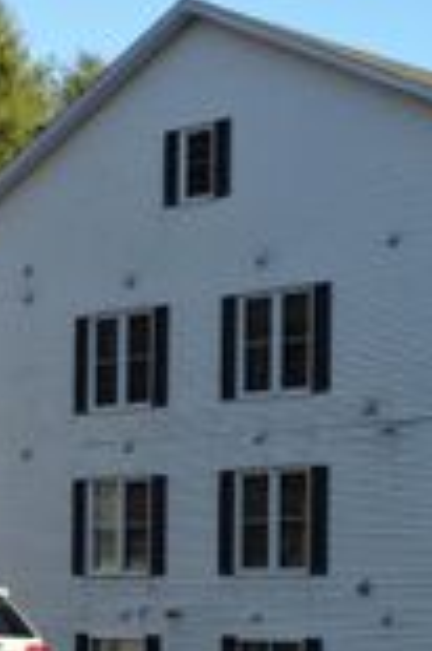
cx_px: 646
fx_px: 2002
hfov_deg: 11.8
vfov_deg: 18.2
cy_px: 582
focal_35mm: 111
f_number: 3.2
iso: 100
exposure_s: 1/400
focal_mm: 5.9
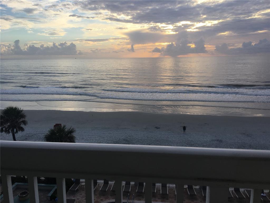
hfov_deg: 61.7
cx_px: 135
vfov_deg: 48.2
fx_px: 226
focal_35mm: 29
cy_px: 102
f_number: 2.2
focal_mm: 4.15
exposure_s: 1/651
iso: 25
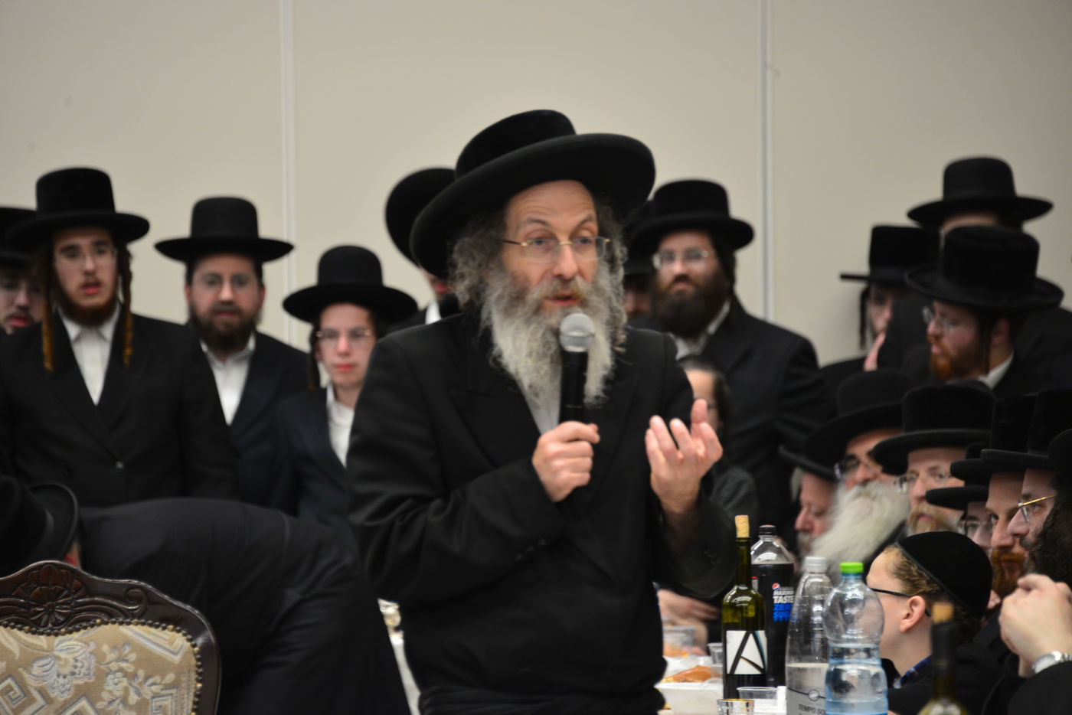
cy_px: 358
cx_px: 536
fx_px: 7445
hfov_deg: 8.2
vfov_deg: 5.5
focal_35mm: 250
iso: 1000
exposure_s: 1/100
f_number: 5.6
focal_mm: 250
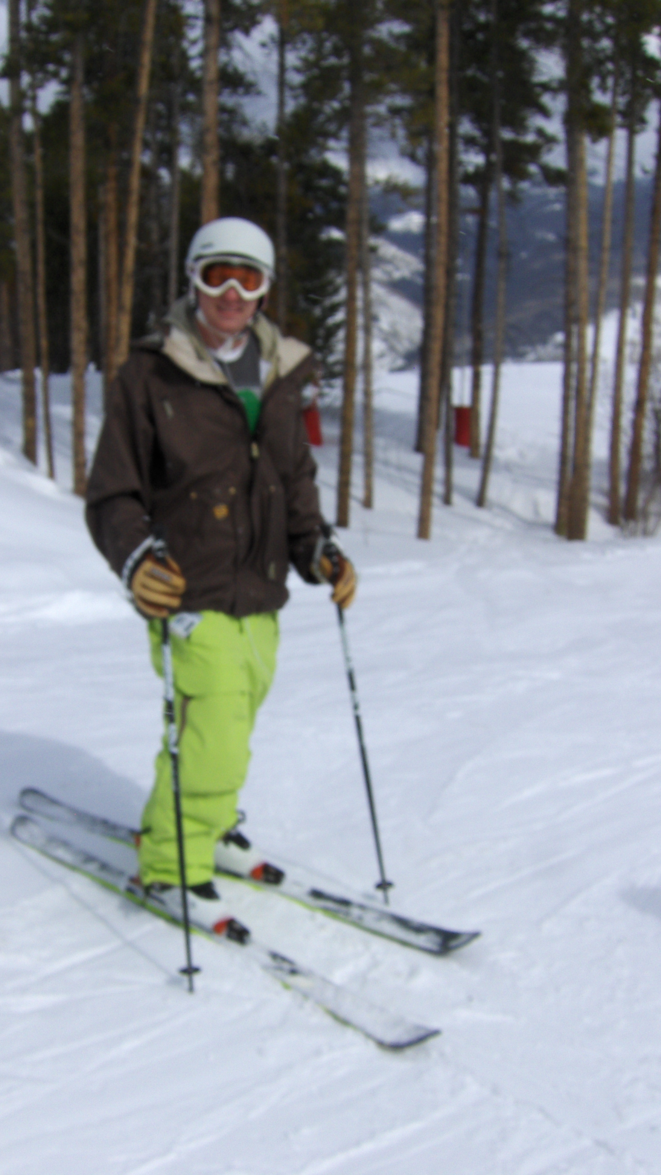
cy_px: 590
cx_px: 249
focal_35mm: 39
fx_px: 1215
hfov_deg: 30.3
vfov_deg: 51.6
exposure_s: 1/893
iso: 100
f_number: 6.9
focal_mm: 7.5
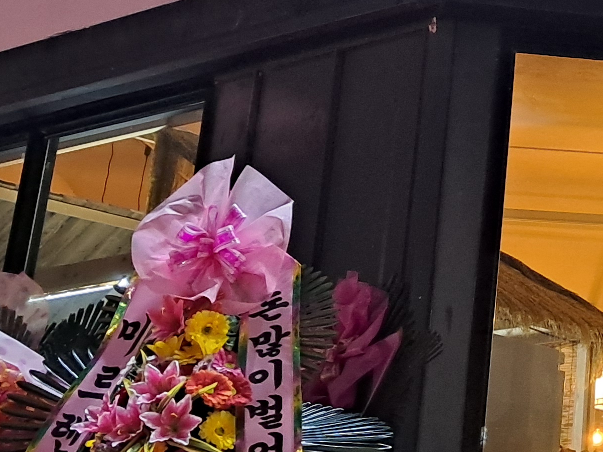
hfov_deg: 19.9
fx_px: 1585
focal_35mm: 91
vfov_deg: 16.1
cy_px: 64
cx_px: 775
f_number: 1.8
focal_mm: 4
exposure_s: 1/40
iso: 500
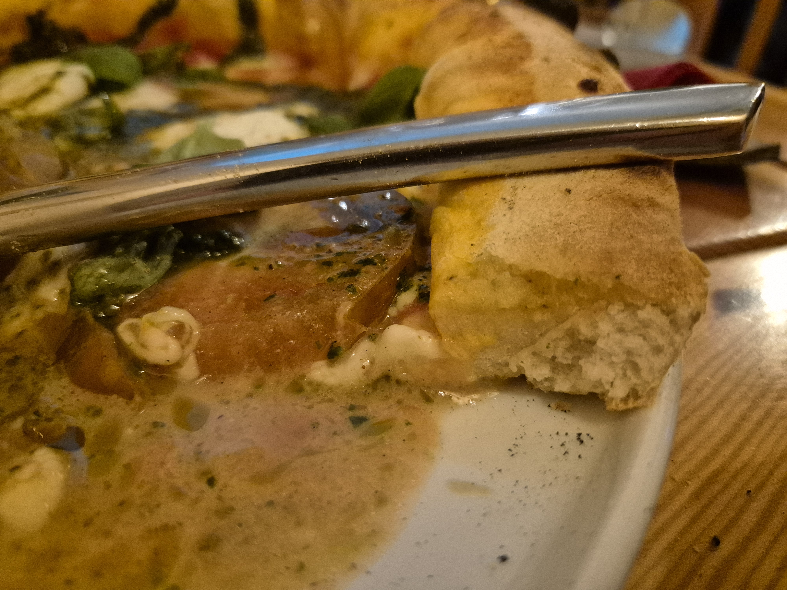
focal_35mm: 23
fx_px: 523
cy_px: 295
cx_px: 394
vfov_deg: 58.9
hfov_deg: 73.9
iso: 2000
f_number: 1.8
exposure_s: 1/100
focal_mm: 5.4
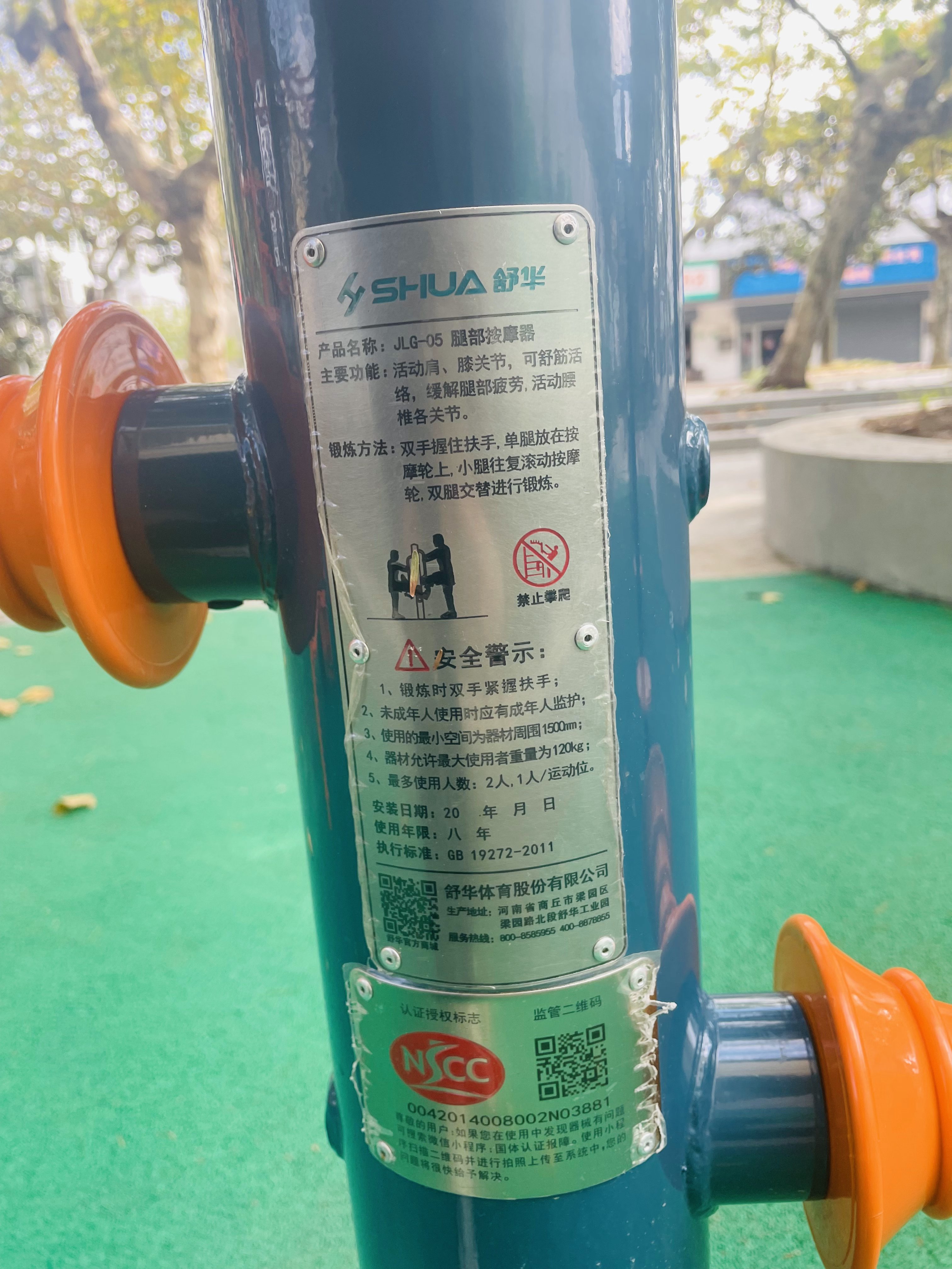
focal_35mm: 26
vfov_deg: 67.3
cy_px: 634
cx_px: 476
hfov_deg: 53.1
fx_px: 953
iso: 32
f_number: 1.6
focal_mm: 4.2
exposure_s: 1/158
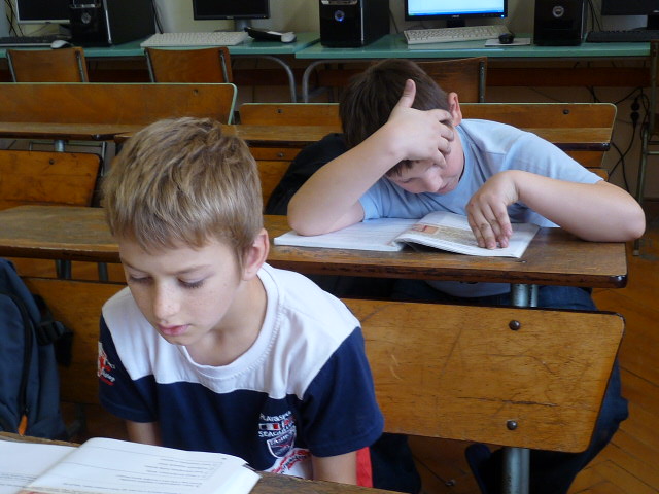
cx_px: 330
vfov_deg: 30.3
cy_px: 247
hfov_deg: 39.7
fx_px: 914
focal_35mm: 48
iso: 100
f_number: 2.8
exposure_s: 1/30
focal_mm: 4.8
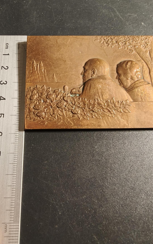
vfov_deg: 72.5
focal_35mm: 25
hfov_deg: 49.2
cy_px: 123
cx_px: 83
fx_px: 167
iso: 160
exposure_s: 1/50
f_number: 2
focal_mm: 2.32
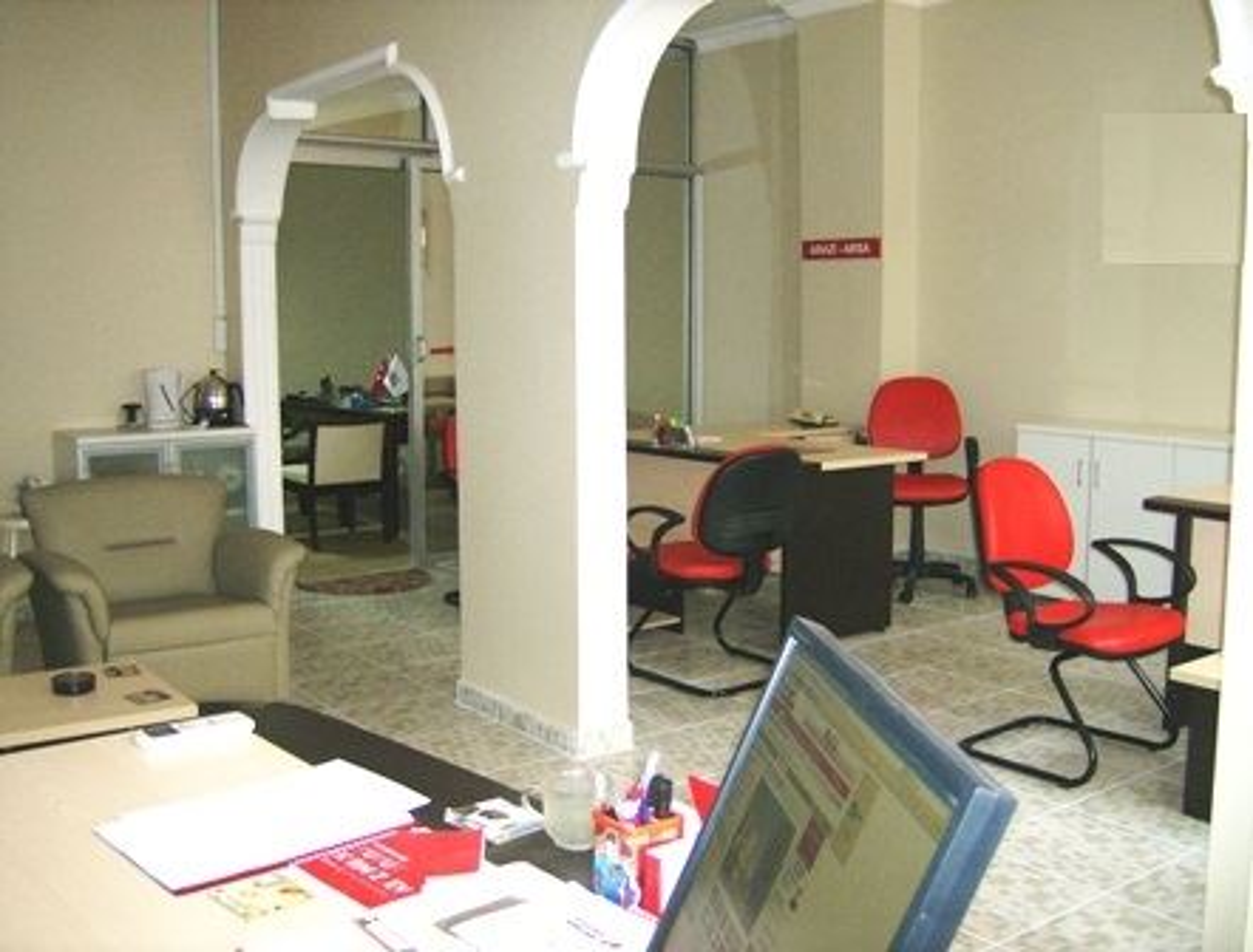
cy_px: 476
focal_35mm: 36
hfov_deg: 51.1
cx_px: 626
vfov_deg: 40.0
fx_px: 1309
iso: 200
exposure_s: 1/60
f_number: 2.8
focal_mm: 6
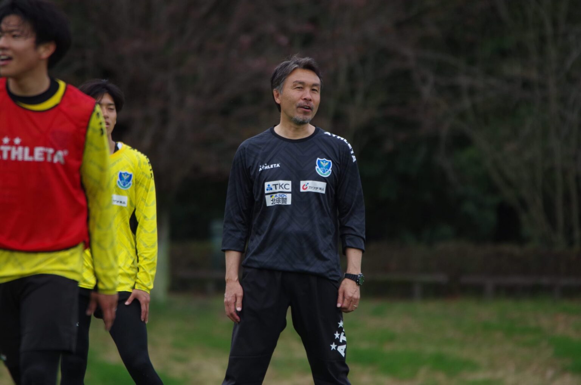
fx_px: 9665
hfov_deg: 3.4
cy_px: 192
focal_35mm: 600
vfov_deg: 2.3
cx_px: 290
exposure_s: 1/800
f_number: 5.6
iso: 400
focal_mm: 400
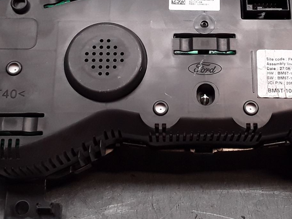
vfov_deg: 23.2
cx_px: 189
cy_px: 68
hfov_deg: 30.5
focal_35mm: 63
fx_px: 532
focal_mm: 2.91
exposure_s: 1/130
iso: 100
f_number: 1.9
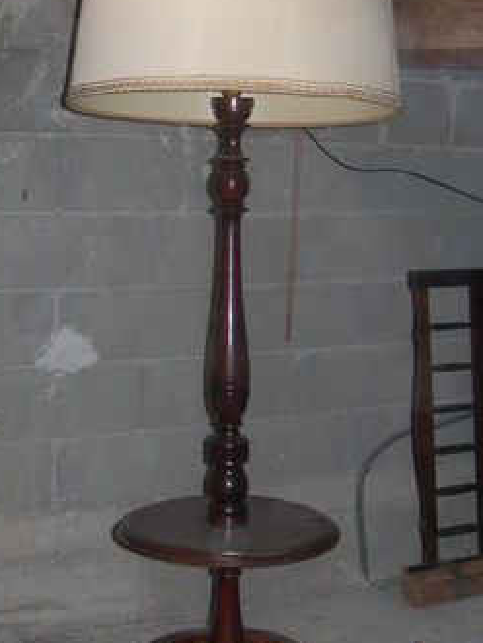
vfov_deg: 28.1
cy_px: 368
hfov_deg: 21.3
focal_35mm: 69
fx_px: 1282
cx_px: 162
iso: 96
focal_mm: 7.8
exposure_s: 1/60.1
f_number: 2.8
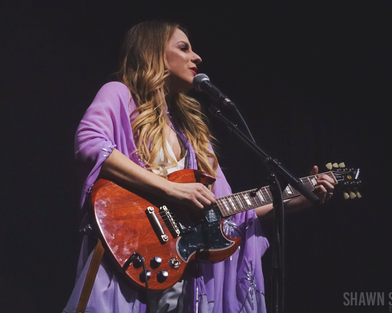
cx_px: 203
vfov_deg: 19.2
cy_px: 158
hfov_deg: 23.9
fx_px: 928
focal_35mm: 80
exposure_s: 1/60
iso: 1250
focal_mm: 25.7
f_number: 2.8
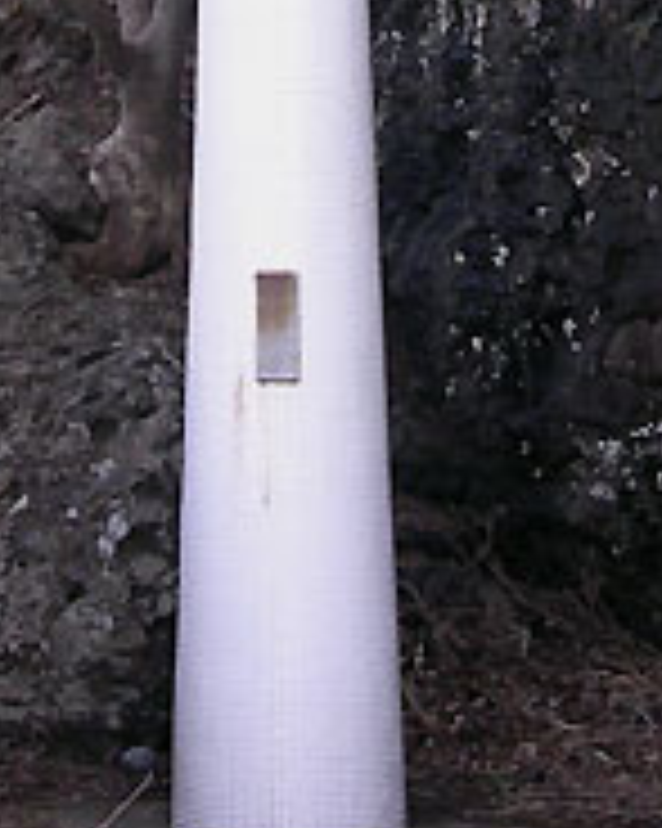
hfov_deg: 15.8
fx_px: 2378
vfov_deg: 19.1
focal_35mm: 97
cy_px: -45
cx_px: 257
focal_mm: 5.8
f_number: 2.8
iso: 100
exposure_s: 1/74.3
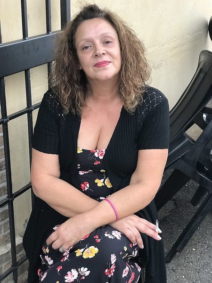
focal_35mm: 57
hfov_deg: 25.7
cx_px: 106
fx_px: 465
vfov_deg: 33.8
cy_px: 142
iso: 100
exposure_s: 1/50
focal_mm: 6.6
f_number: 2.8
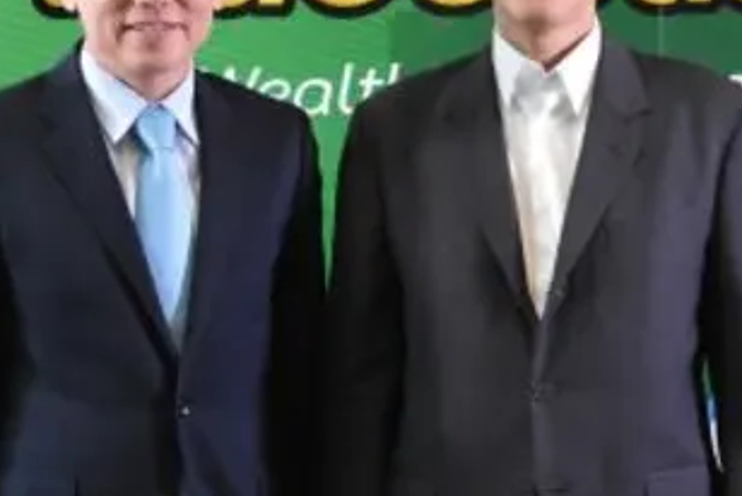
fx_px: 2661
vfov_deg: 10.6
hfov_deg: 15.9
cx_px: 429
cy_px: 51
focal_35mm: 129
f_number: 6.3
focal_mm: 34
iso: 3200
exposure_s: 1/160
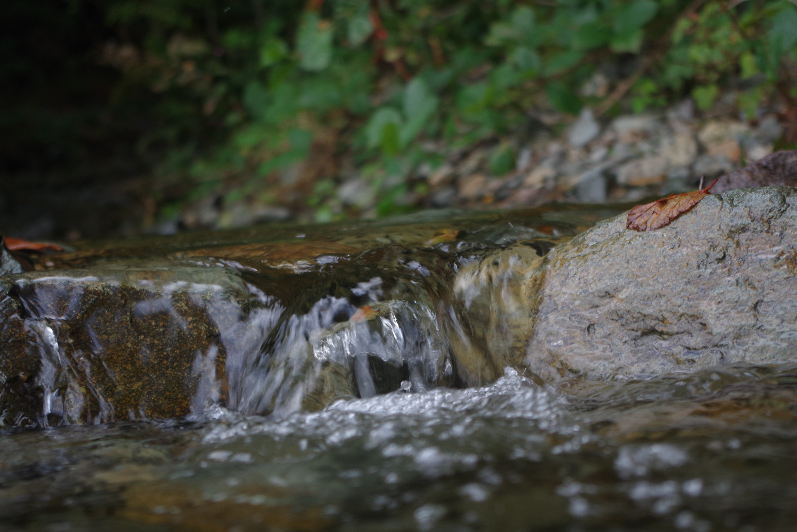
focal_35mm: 82
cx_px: 398
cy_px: 266
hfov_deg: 24.8
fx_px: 1815
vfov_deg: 16.7
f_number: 5.6
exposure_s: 1/100
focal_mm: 55
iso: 200
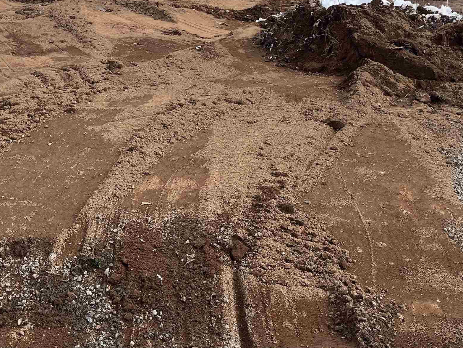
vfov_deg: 27.2
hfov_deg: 37.1
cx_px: 158
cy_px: 15
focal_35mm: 51
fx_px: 682
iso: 50
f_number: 1.6
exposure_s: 1/3876
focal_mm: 5.1
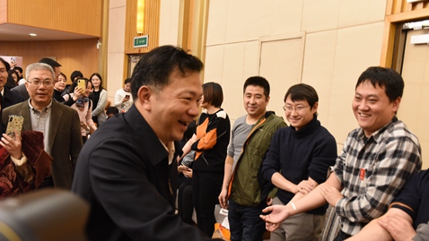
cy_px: 133
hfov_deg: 58.0
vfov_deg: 34.6
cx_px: 217
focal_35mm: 34
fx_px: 387
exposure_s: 1/125
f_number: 5.6
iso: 2500
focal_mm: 32
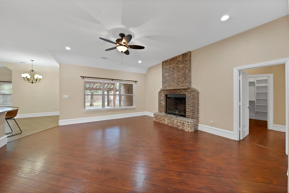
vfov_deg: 90.1
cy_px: 96
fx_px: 96
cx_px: 144
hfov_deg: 112.6
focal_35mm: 12
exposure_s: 1/50
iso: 3200
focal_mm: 12
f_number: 3.5
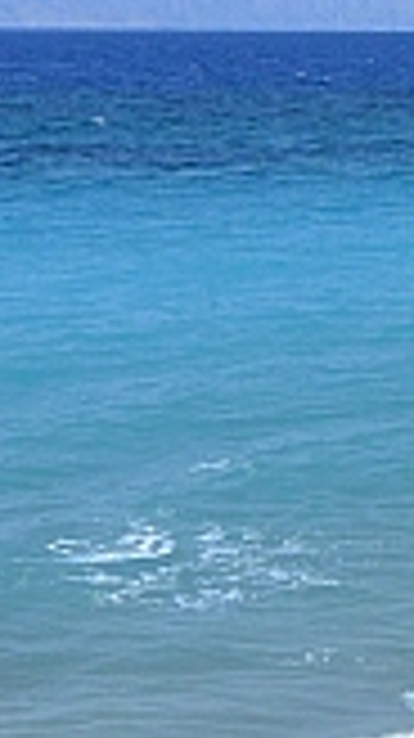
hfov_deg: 7.7
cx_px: 1220
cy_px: 479
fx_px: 2699
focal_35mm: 138
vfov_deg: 15.5
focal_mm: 10
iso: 160
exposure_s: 1/1250
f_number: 5
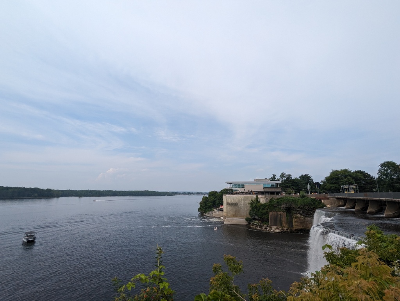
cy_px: 150
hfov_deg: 94.4
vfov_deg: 78.2
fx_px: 185
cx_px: 200
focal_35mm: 16
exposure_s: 1/2119
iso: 63
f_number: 2.2
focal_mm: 2.35
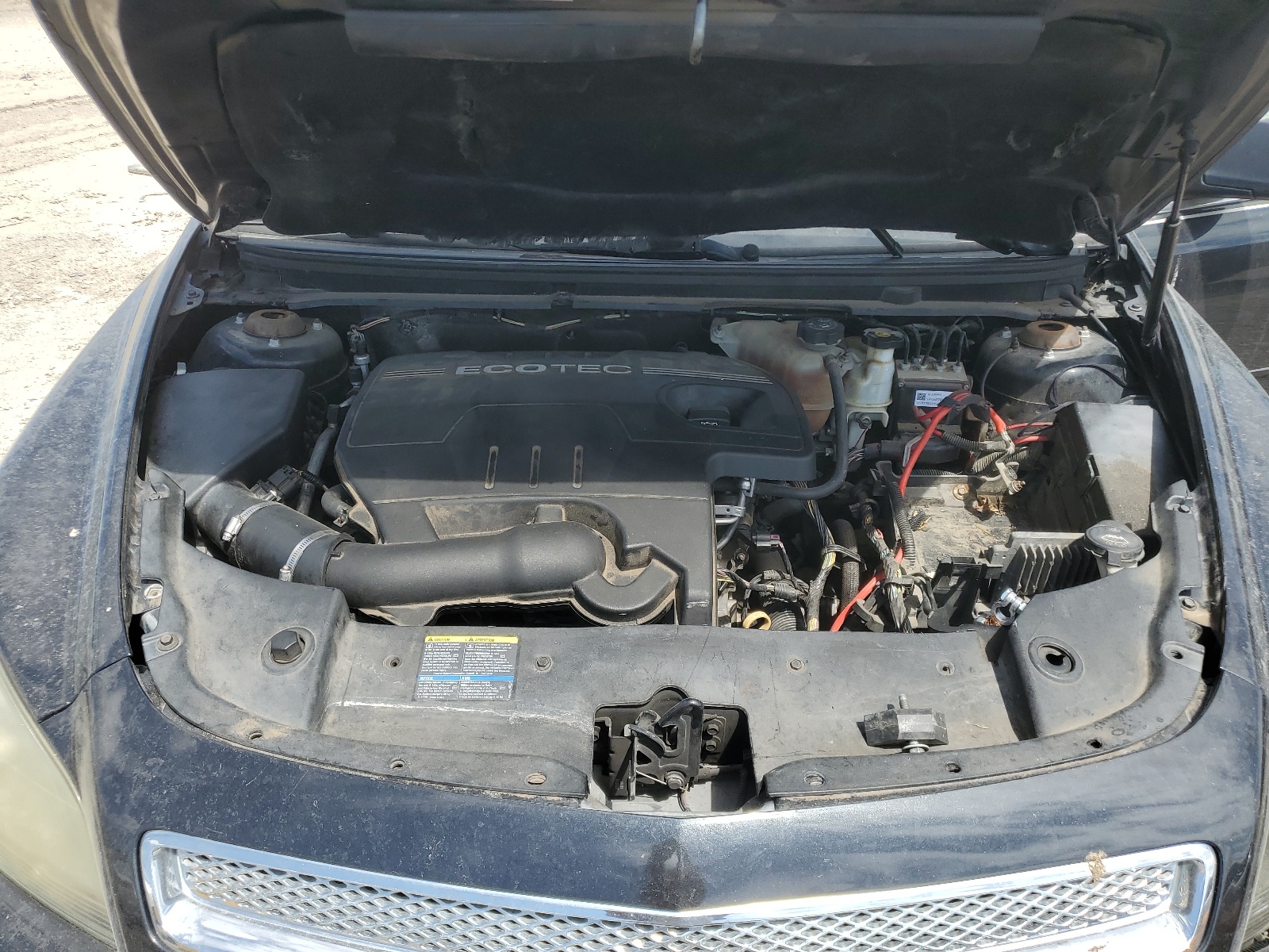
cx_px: 634
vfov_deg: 53.1
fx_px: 953
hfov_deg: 67.3
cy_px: 476
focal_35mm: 26
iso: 50
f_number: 1.5
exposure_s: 1/2000
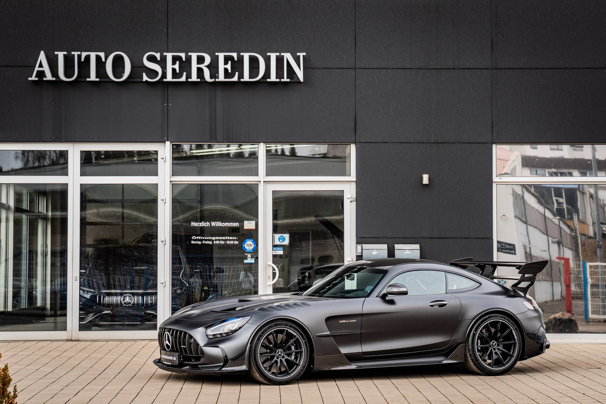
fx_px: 1128
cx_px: 303
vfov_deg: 20.3
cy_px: 202
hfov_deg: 30.1
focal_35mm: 67
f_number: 5.6
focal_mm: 67
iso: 800
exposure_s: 1/320
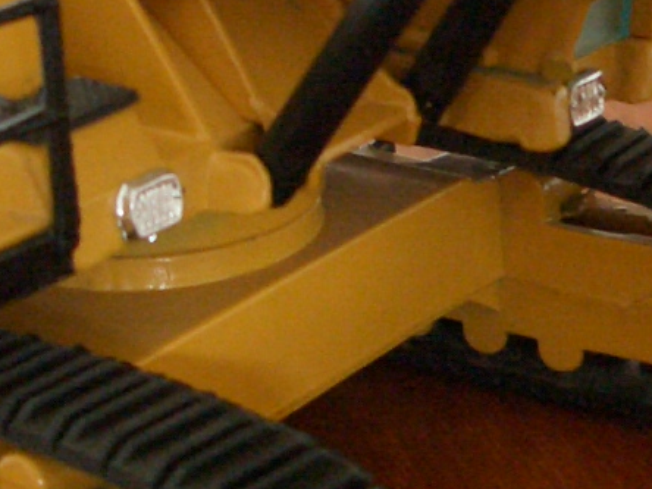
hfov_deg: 15.6
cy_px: 197
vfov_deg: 11.8
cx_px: 508
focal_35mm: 126
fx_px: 2373
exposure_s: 1/25
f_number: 2.6
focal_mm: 5.8
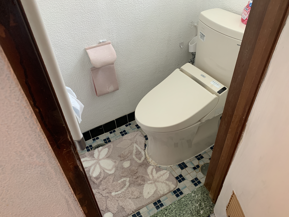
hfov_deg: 67.3
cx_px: 144
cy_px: 108
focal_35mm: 26
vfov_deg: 53.1
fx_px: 217
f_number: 1.8
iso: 160
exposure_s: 1/60
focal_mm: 4.25
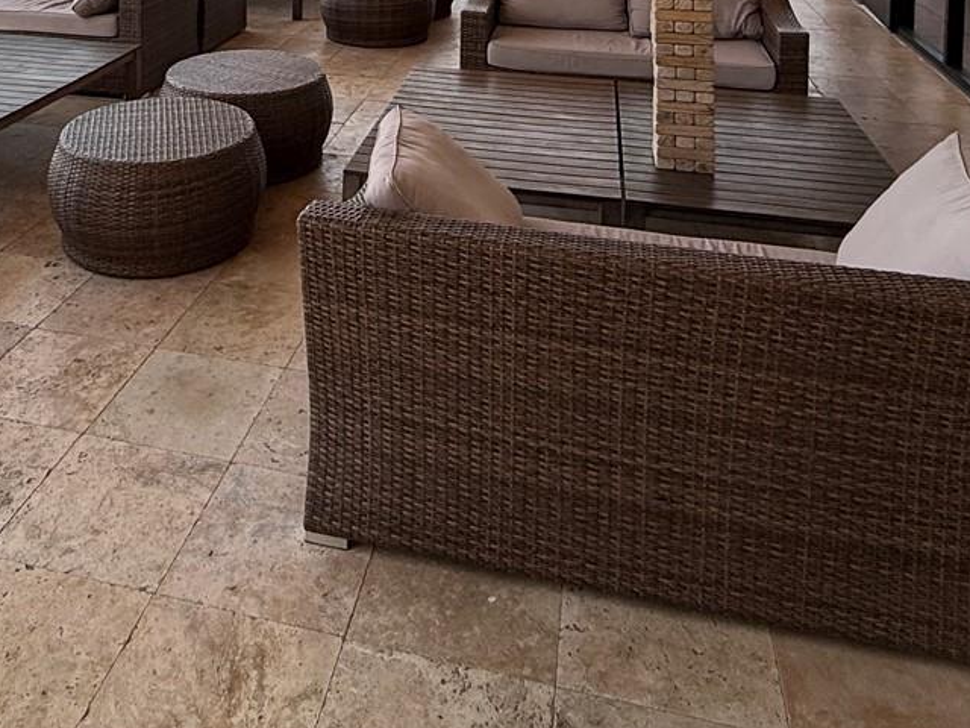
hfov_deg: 52.2
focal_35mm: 35
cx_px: 379
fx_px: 981
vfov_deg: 32.7
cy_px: -168
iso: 64
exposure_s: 1/1167
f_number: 2.2
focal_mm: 2.22
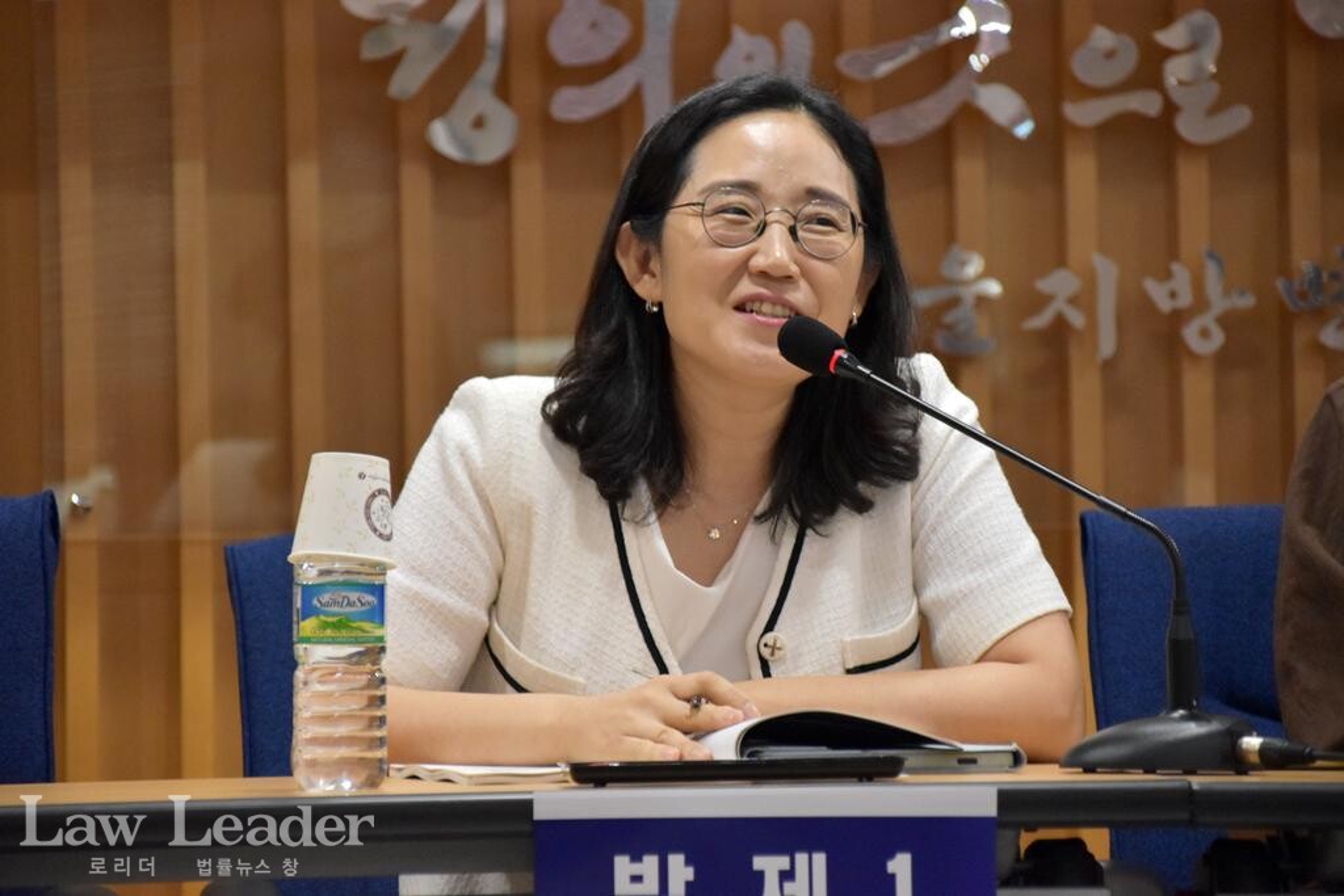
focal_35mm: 202
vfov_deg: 6.8
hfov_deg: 10.2
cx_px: 672
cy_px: 448
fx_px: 7561
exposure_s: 1/160
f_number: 6
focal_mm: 135
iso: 1600
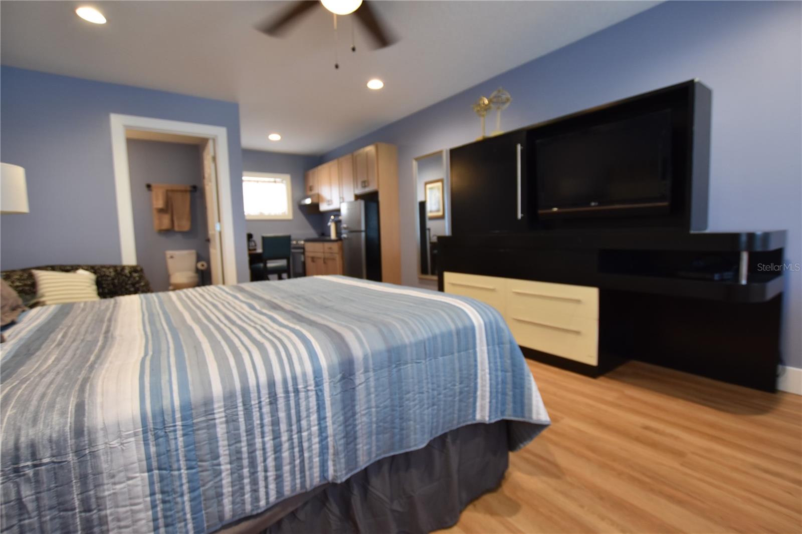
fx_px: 367
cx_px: 401
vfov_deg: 72.0
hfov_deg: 95.0
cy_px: 267
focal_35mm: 16
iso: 720
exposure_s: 1/60
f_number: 4
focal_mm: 11
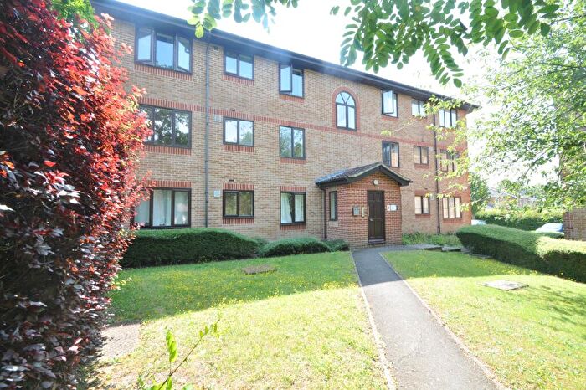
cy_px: 195
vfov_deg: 77.3
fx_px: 244
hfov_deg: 100.4
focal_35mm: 15
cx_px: 293
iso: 400
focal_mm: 10
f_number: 14
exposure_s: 1/40
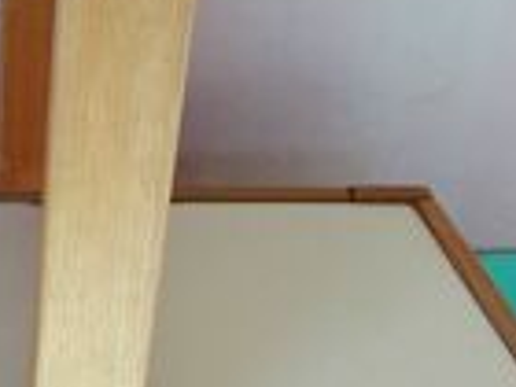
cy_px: 195
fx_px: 1222
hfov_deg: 21.2
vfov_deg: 18.0
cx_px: -184
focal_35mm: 82
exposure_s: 1/30
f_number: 4
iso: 100
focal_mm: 4.1
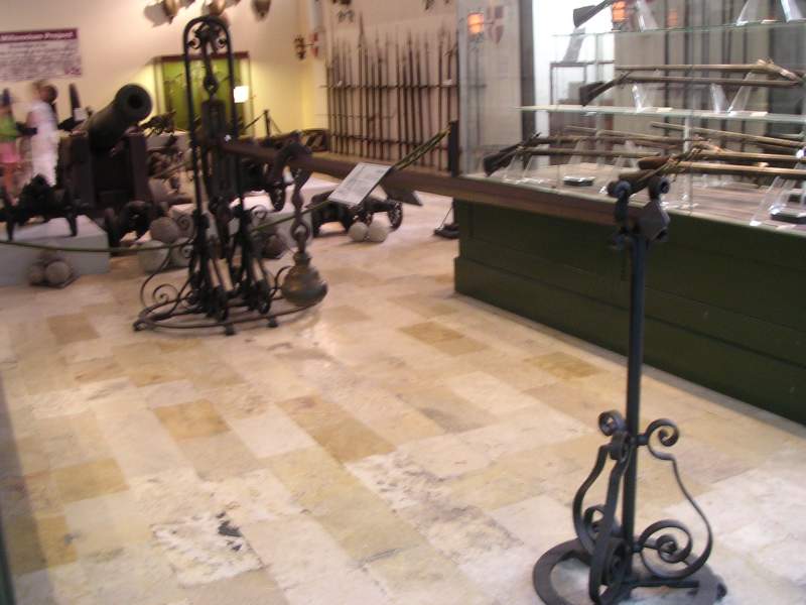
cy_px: 302
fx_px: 885
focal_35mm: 38
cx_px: 403
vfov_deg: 37.7
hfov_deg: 49.0
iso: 207
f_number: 2.8
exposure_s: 1/3.9
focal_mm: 5.8
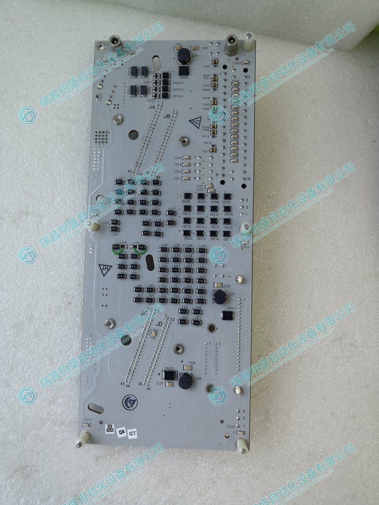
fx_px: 394
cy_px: 252
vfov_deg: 65.3
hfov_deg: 51.4
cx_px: 190
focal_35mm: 27
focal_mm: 3.95
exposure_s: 1/100
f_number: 1.8
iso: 50
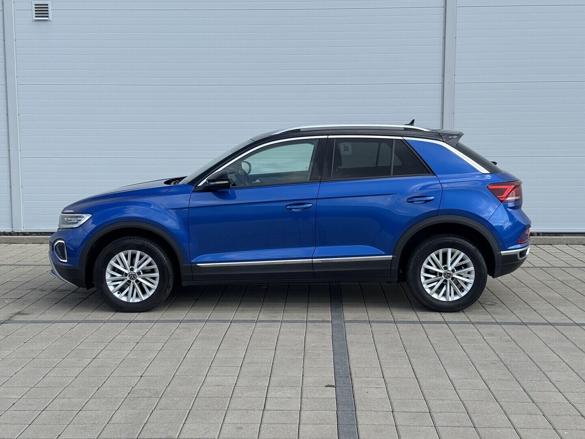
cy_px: 220
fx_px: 811
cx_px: 292
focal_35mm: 48
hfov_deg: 39.7
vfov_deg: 30.3
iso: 64
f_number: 1.78
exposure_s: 1/2110
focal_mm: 6.76
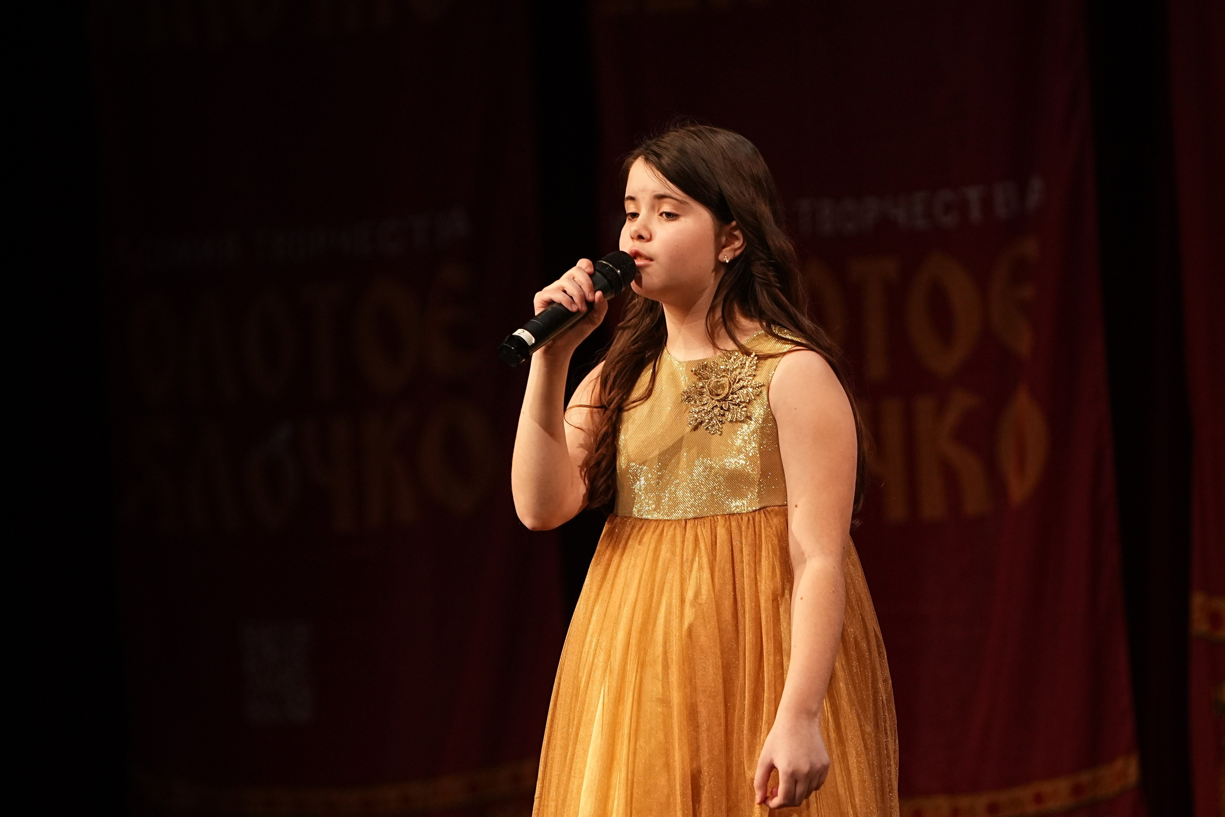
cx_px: 612
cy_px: 408
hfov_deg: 8.9
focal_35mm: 232
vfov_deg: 5.9
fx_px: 7894
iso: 1600
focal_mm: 155
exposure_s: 1/400
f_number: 2.8
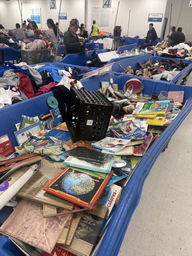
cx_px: 96
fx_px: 177
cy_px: 128
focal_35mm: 24
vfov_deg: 71.6
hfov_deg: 56.8
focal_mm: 6.76
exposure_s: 1/120
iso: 125
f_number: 1.78
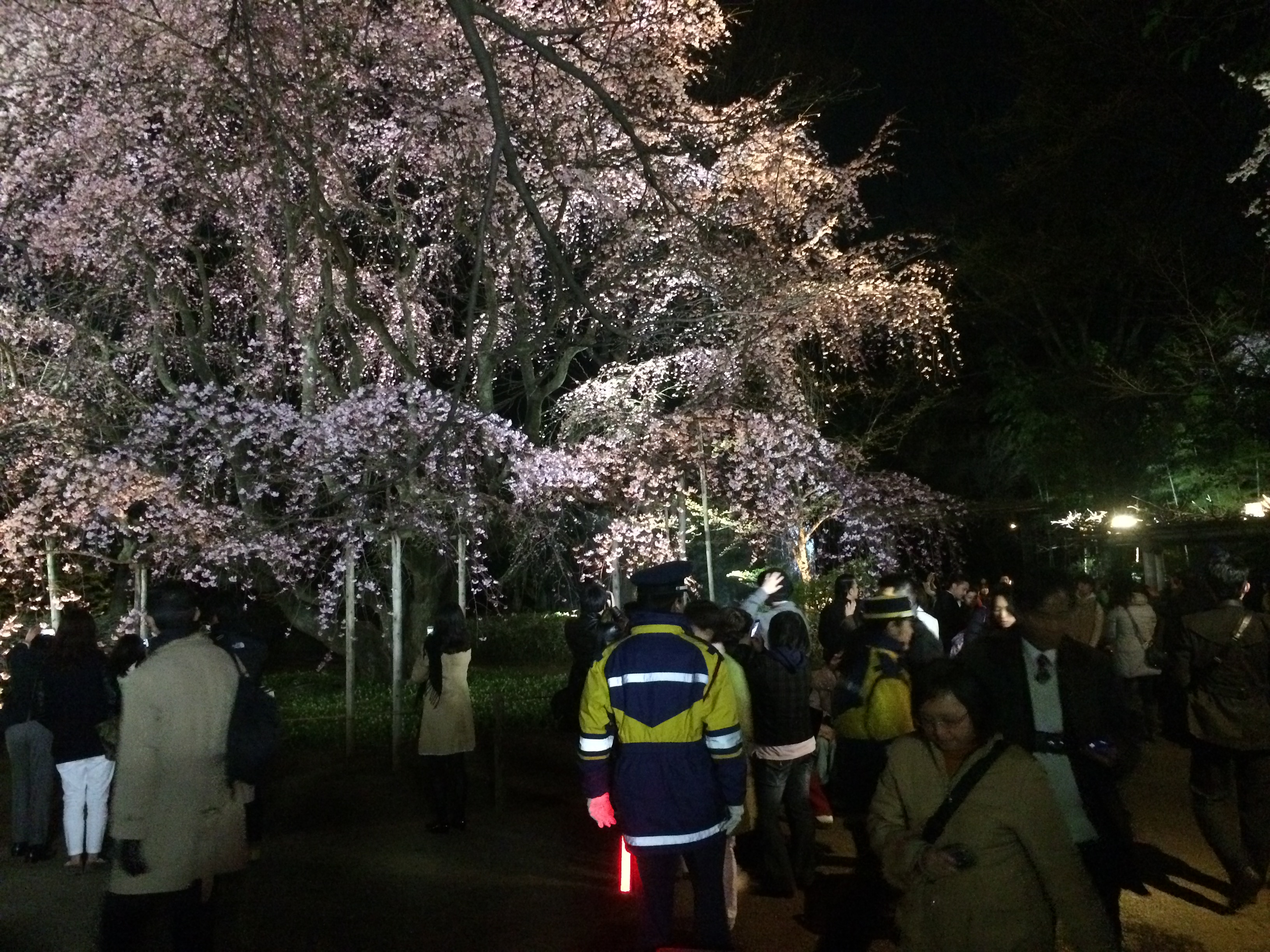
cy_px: 476
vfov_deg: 48.2
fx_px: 1064
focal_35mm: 29
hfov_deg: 61.7
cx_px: 635
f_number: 2.2
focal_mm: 4.15
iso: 640
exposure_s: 1/15
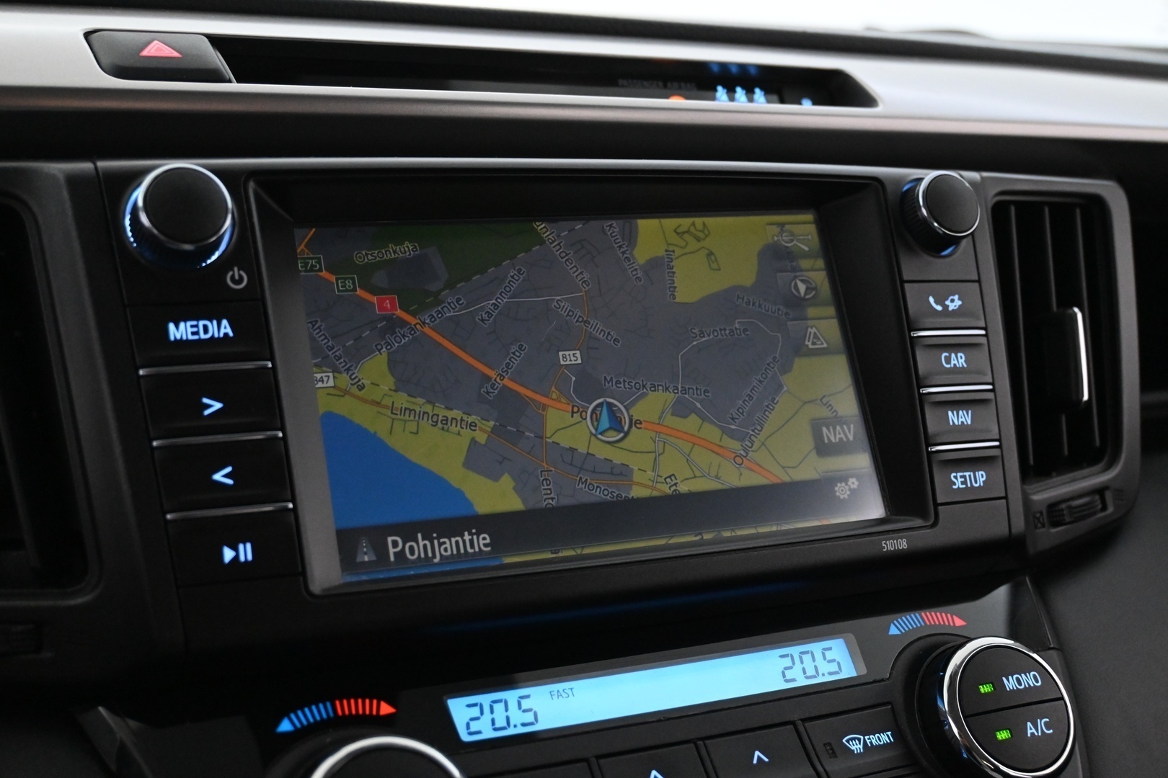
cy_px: 389
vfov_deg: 30.8
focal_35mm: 44
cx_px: 584
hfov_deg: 45.0
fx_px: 1411
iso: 3600
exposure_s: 1/50
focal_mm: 29
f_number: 4.8
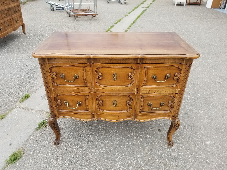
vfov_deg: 53.1
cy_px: 85
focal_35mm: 26
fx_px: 170
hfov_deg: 67.3
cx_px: 114
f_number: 1.7
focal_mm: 4.25
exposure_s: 1/734
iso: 50
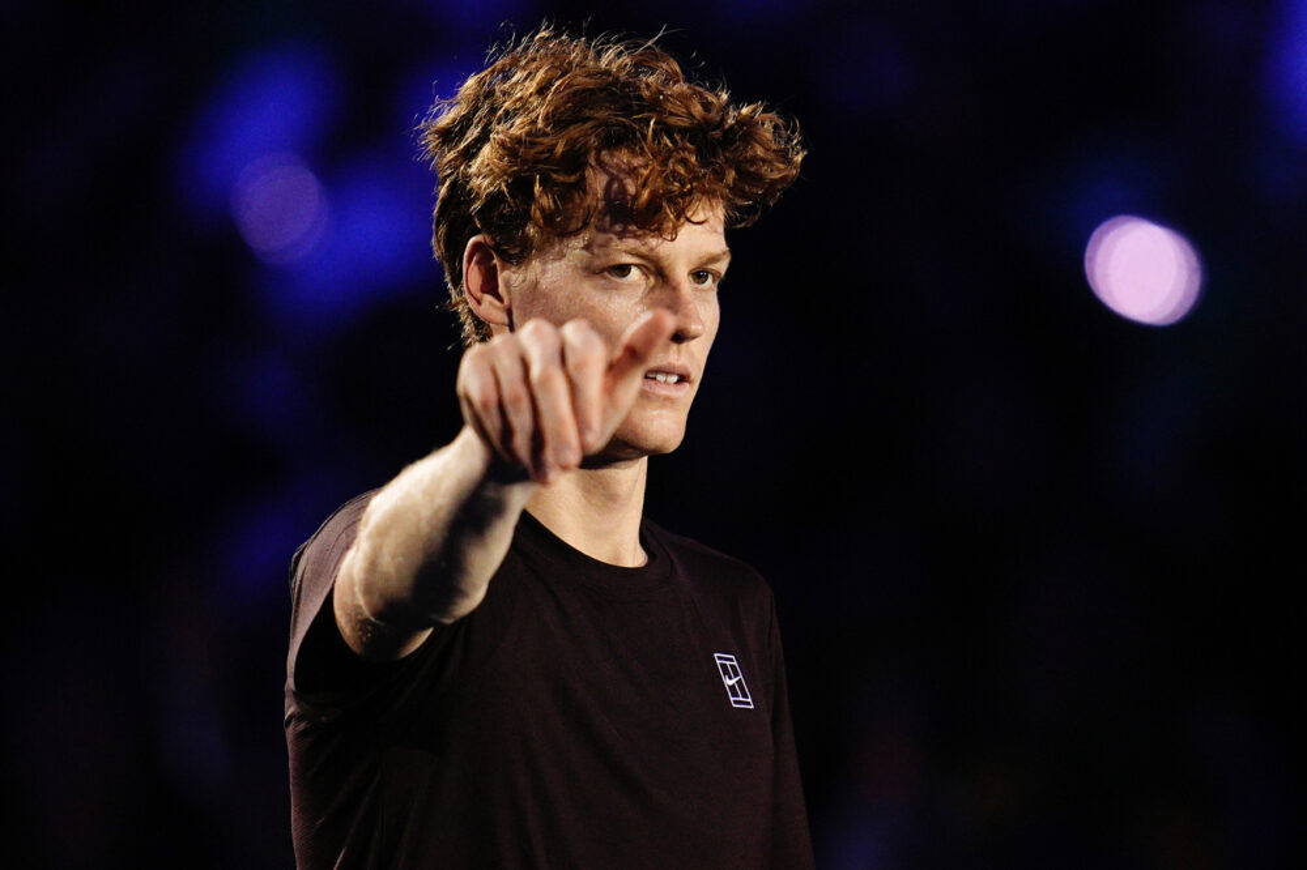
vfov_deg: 3.4
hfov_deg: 5.2
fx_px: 14517
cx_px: 654
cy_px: 435
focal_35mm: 400
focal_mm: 400
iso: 5000
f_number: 2.8
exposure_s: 1/1600
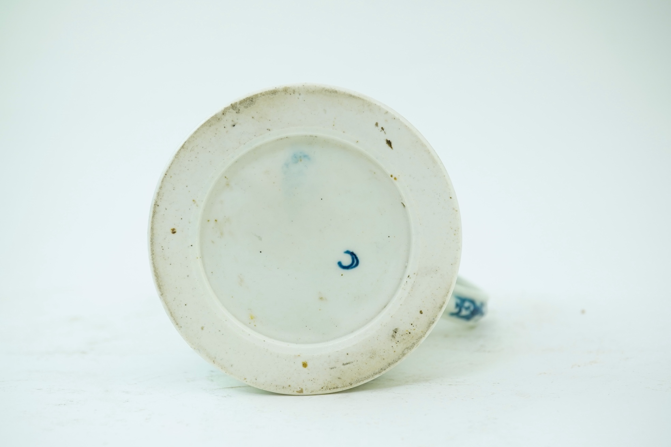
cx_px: 336
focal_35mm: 45
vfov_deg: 29.9
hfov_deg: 43.6
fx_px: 839
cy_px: 224
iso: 640
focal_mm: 30
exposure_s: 1/60
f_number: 9
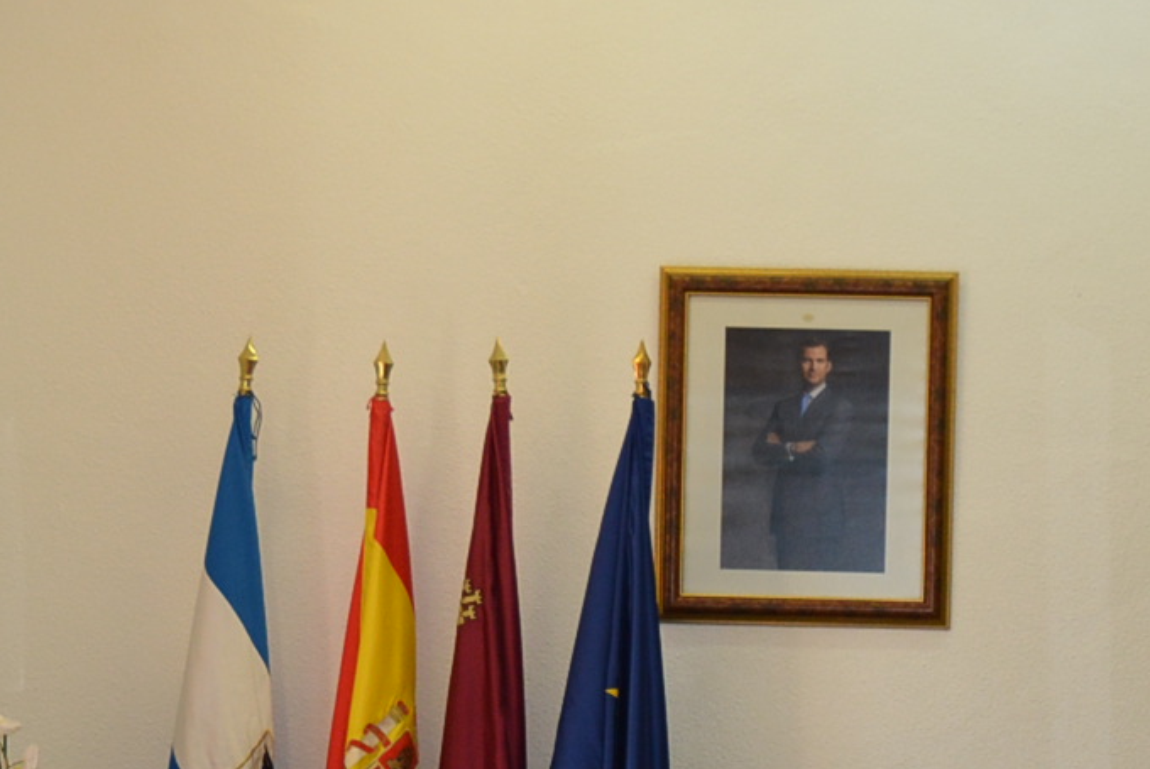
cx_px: 934
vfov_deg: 10.1
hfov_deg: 15.4
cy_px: 1080
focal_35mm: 132
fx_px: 4221
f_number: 3.8
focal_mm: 20
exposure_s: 1/125
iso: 400
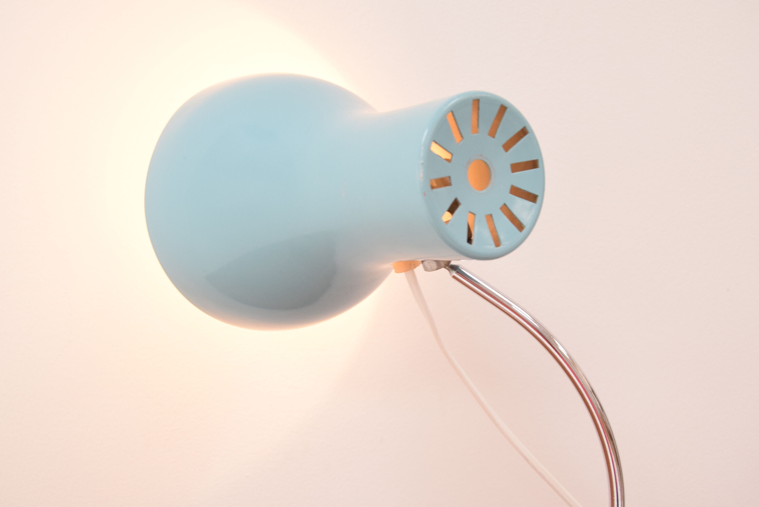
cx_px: 380
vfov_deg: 36.9
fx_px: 760
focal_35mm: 36
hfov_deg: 53.1
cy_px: 254
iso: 1600
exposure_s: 1/160
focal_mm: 24
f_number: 6.3
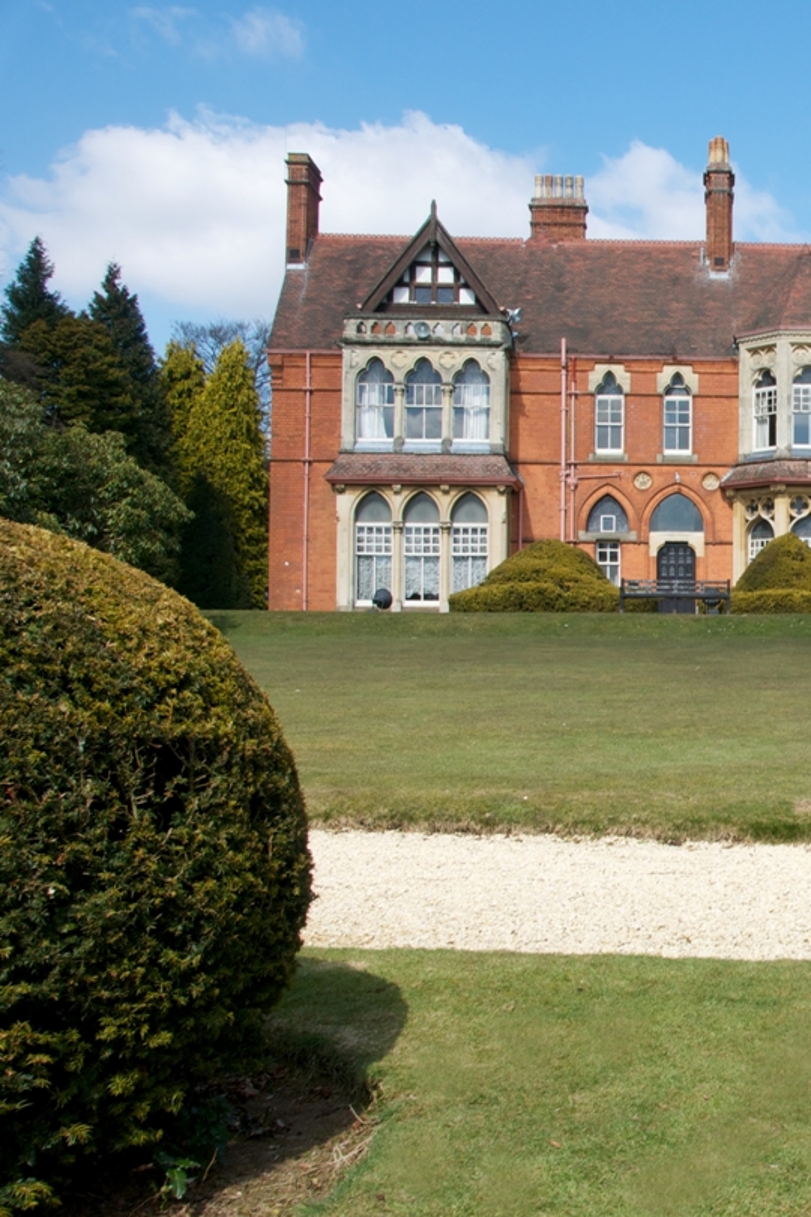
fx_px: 1554
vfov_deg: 42.7
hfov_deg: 26.9
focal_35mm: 46
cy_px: 608
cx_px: 885
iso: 200
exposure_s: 1/125
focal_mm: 20
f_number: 13
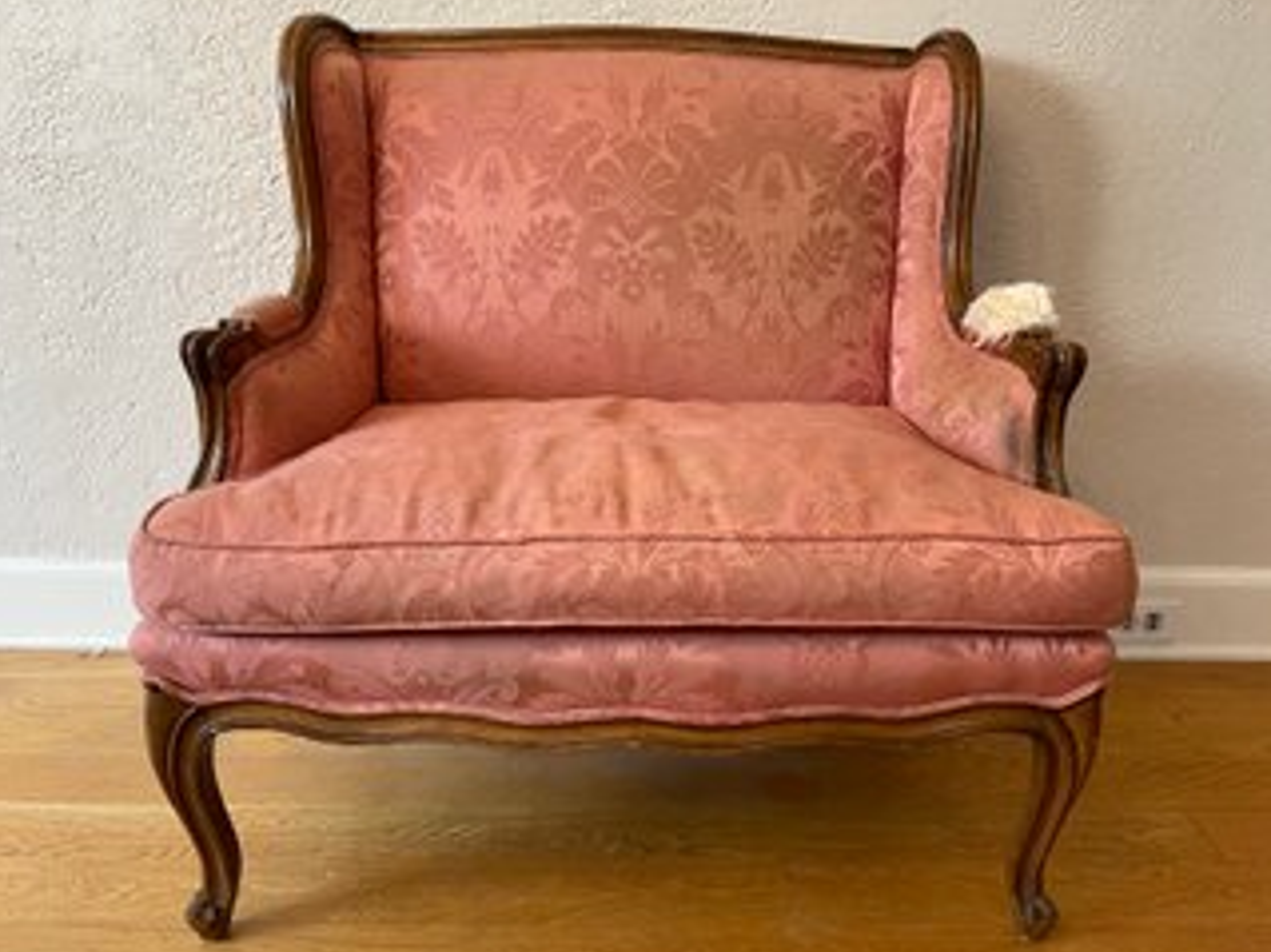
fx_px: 1028
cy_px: 472
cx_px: 659
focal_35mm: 28
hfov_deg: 63.4
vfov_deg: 49.7
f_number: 1.6
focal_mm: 4.2
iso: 100
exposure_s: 1/60
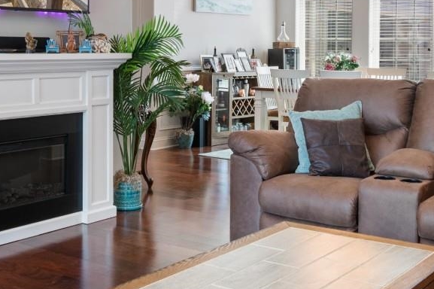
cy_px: 59
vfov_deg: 22.7
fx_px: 711
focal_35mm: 59
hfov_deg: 33.9
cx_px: 243
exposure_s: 1
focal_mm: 14
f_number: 5
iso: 100
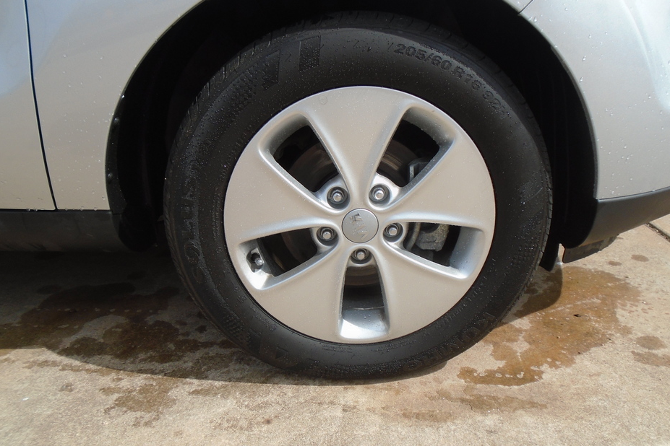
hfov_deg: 65.5
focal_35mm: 28
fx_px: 521
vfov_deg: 46.4
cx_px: 334
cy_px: 232
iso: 100
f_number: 3.2
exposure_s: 1/800
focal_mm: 4.6
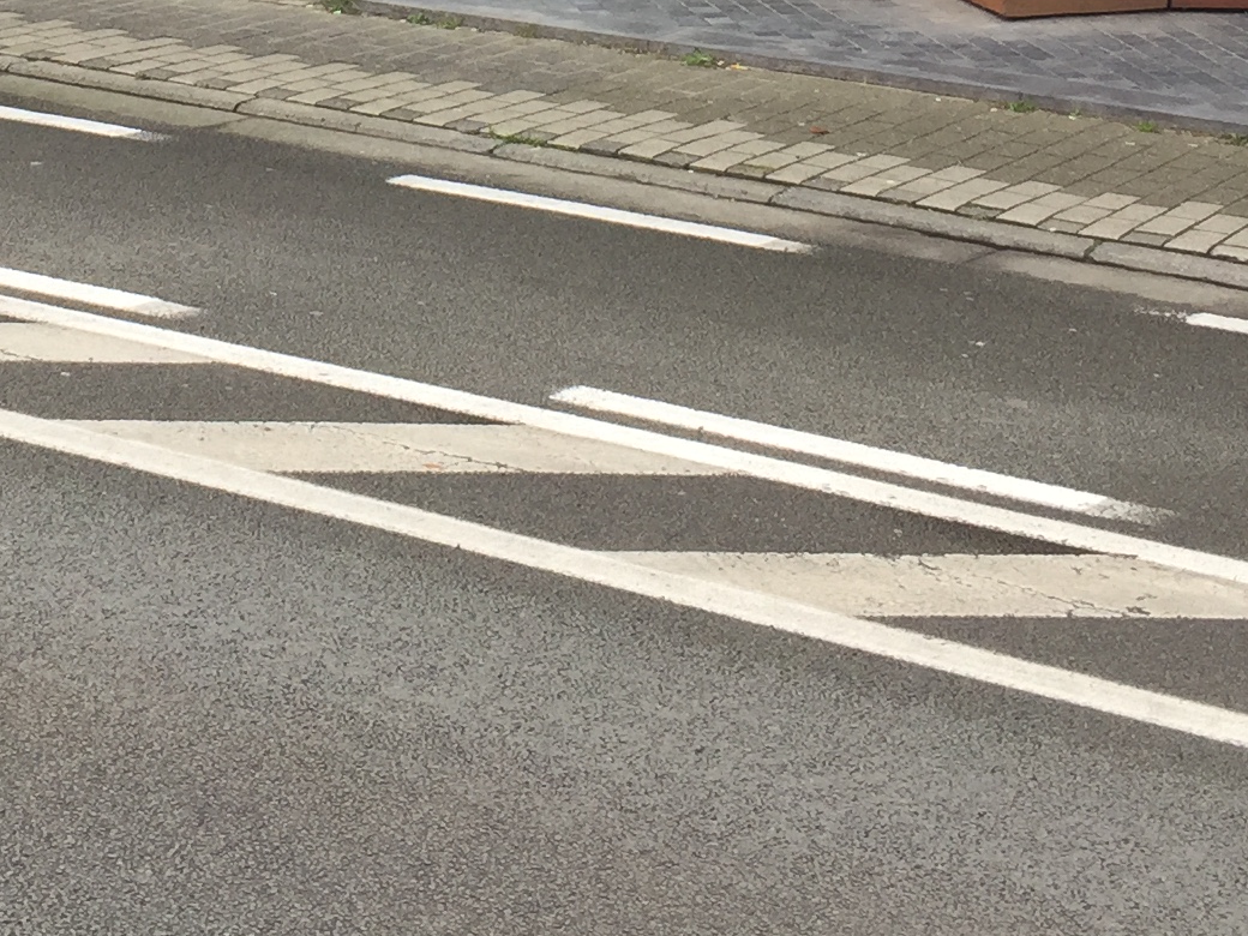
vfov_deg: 14.9
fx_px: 3281
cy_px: -510
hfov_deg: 21.5
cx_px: 461
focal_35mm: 91
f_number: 2.2
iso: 32
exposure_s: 1/247
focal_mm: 4.15
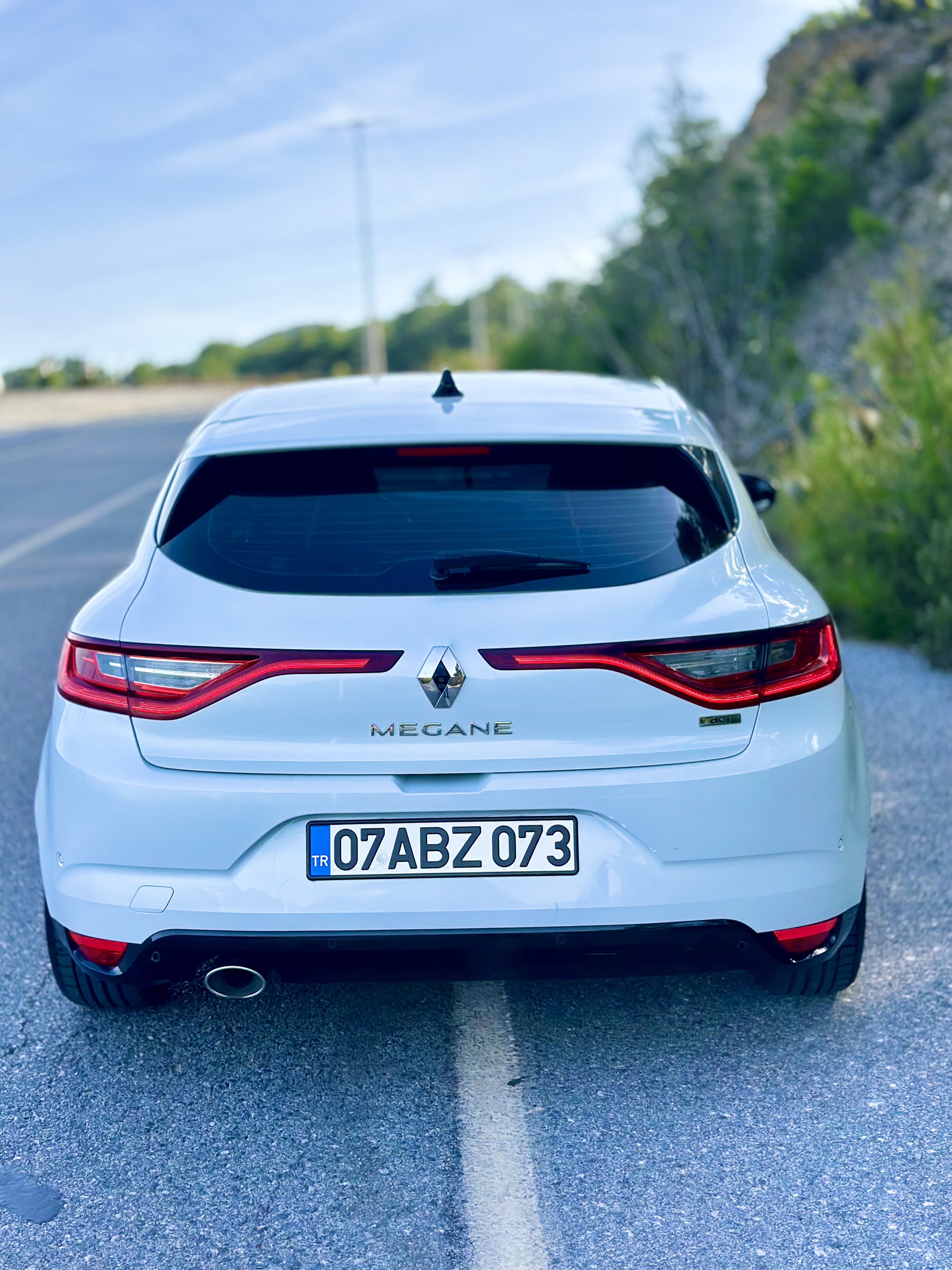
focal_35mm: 49
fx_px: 1797
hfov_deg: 29.7
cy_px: 624
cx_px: 470
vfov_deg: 38.9
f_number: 1.78
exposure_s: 1/2732
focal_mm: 6.86
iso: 100
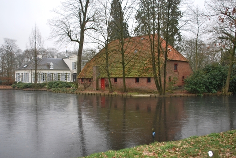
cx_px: 117
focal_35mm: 37
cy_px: 80
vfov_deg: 36.1
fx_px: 243
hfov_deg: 51.8
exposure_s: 1/125
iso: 100
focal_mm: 22
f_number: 4
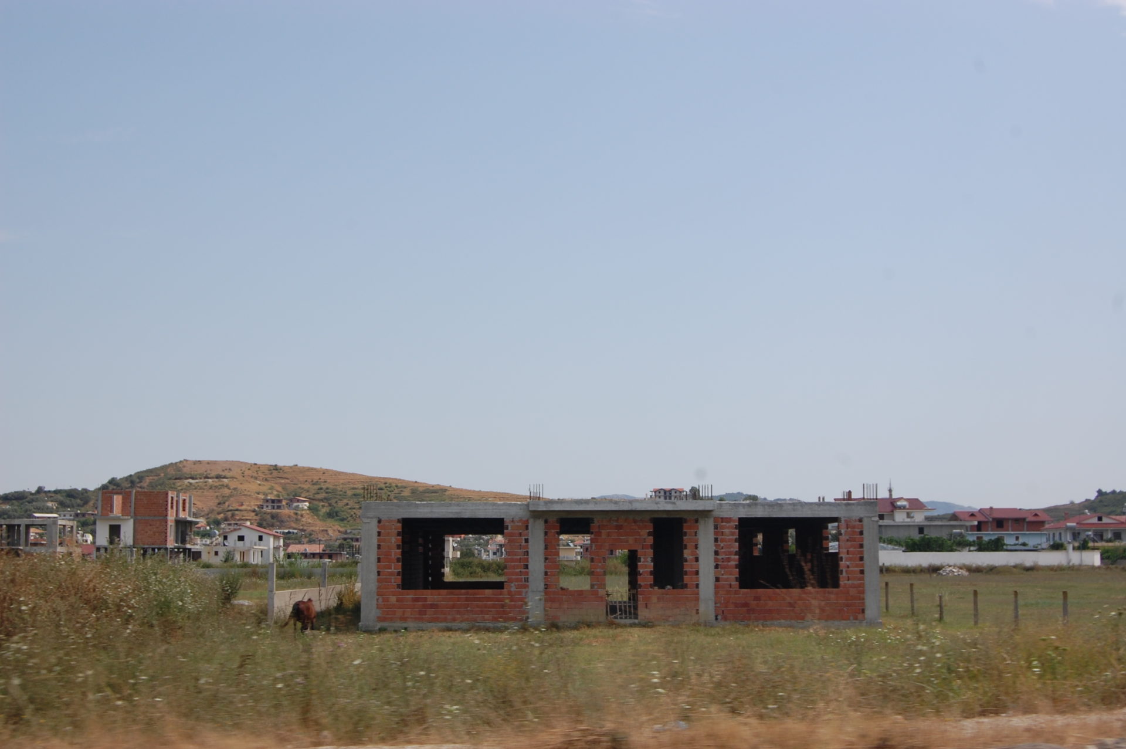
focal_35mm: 52
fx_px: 1641
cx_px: 563
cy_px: 374
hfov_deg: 37.9
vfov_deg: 25.7
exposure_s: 1/400
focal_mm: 35
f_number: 10
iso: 200
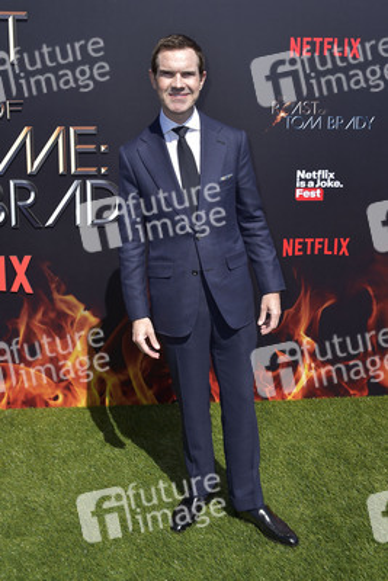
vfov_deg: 54.4
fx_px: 565
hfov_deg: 37.9
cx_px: 194
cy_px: 290
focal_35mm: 35
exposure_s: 1/250
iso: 200
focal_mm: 35
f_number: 8
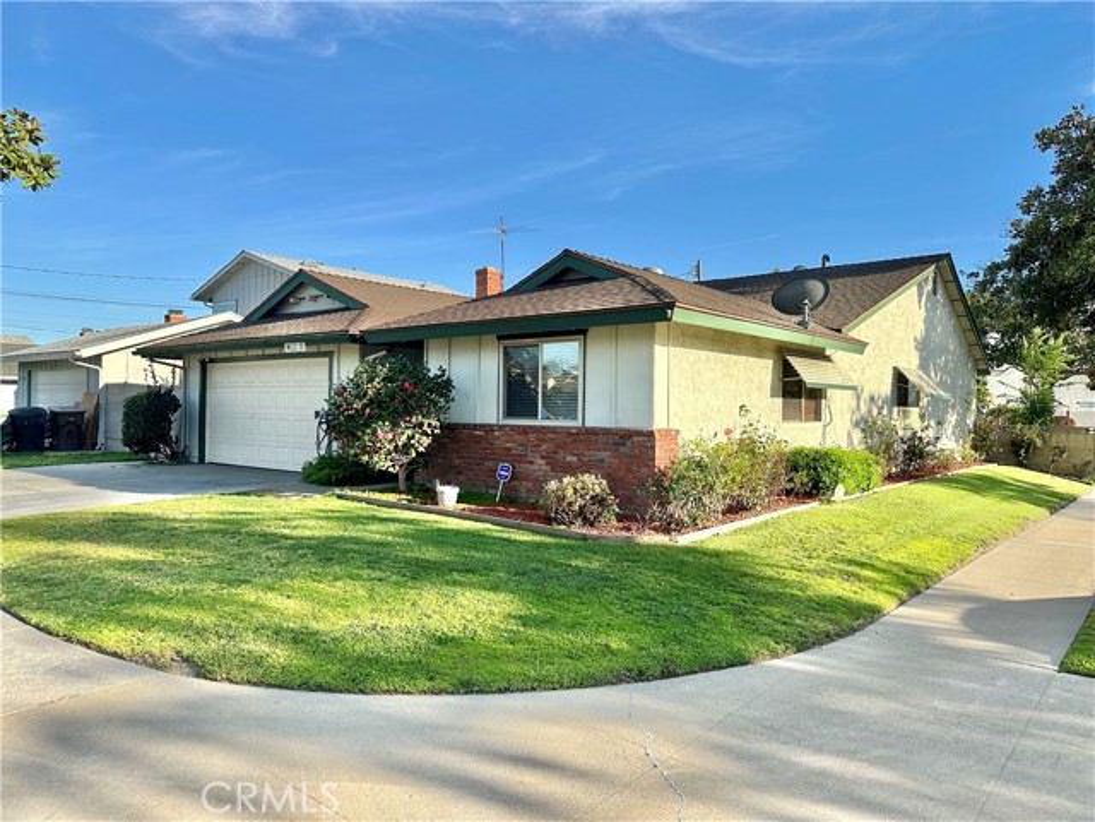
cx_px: 548
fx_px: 759
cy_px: 411
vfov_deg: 56.8
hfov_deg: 71.6
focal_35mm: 24
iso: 80
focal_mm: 6.86
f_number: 1.78
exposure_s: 1/3058
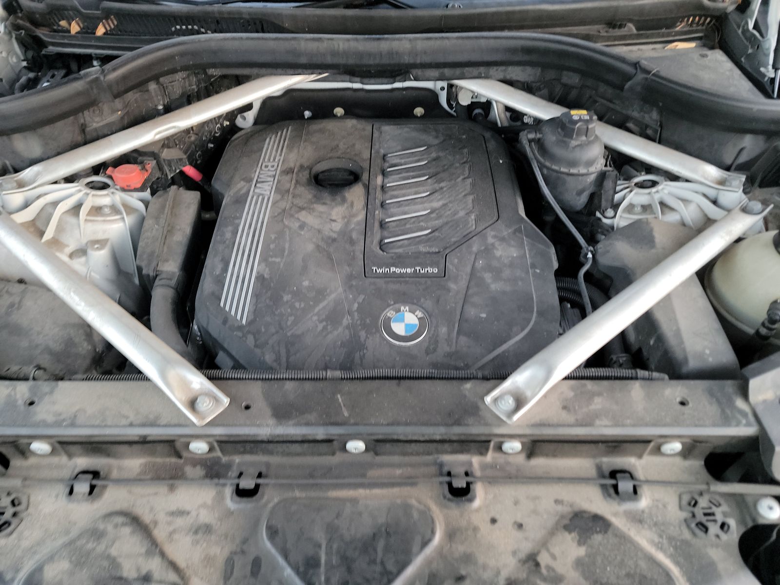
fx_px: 541
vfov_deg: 56.8
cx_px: 390
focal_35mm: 24
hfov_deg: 71.6
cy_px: 292
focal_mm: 6.7
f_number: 1.8
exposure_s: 1/59
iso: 868
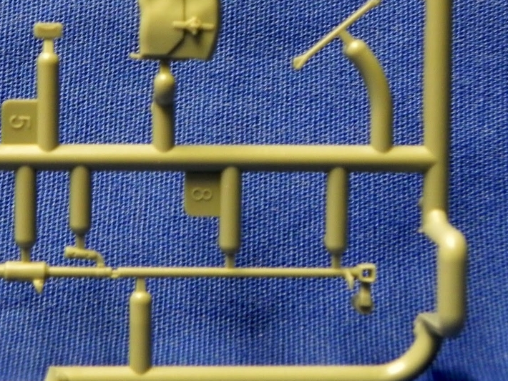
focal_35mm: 119
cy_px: 124
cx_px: 77
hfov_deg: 16.4
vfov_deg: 12.4
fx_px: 1746
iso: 400
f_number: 3.5
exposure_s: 1/12.7
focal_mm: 11.8
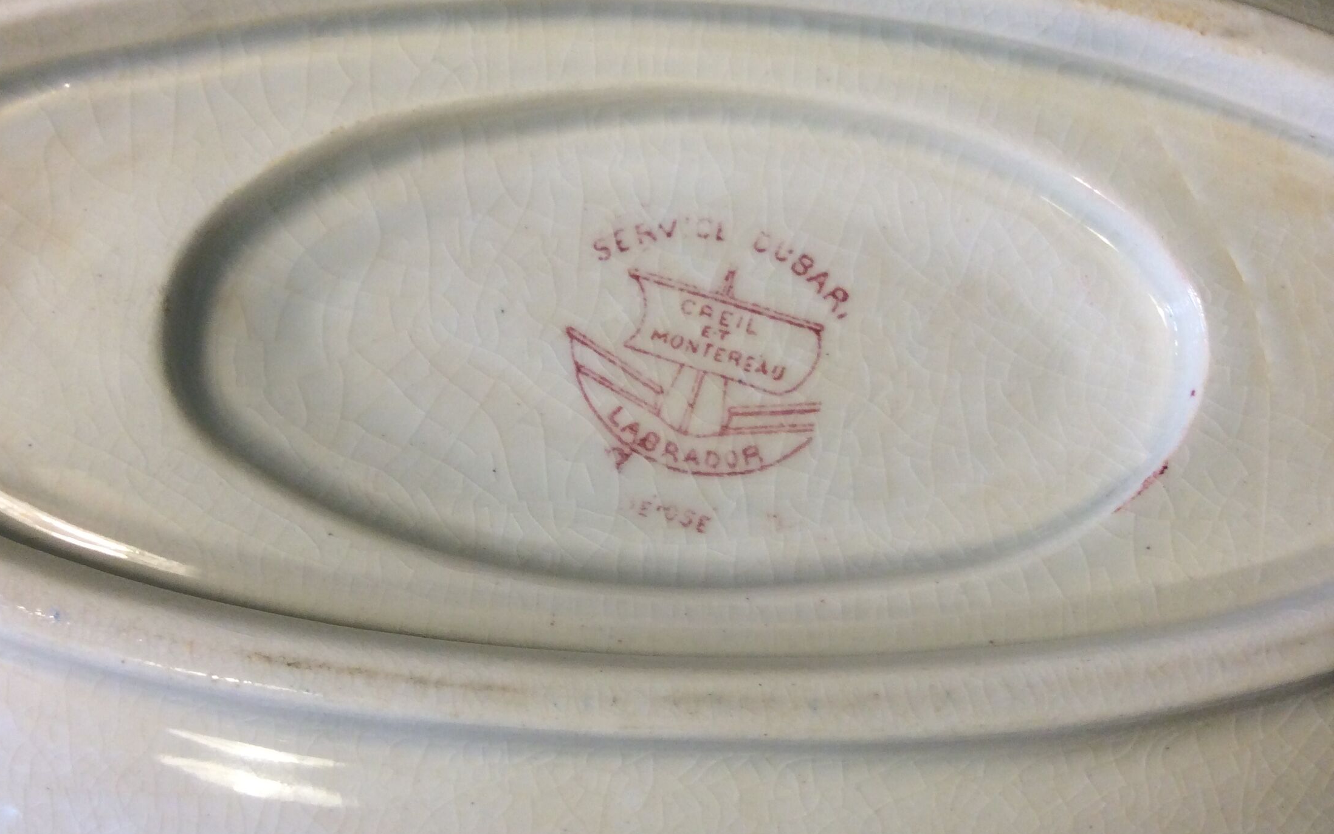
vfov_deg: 32.0
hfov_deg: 49.3
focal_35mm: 40
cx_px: 653
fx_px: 1454
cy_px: 419
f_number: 2.4
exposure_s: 1/25
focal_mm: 3.3
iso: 50
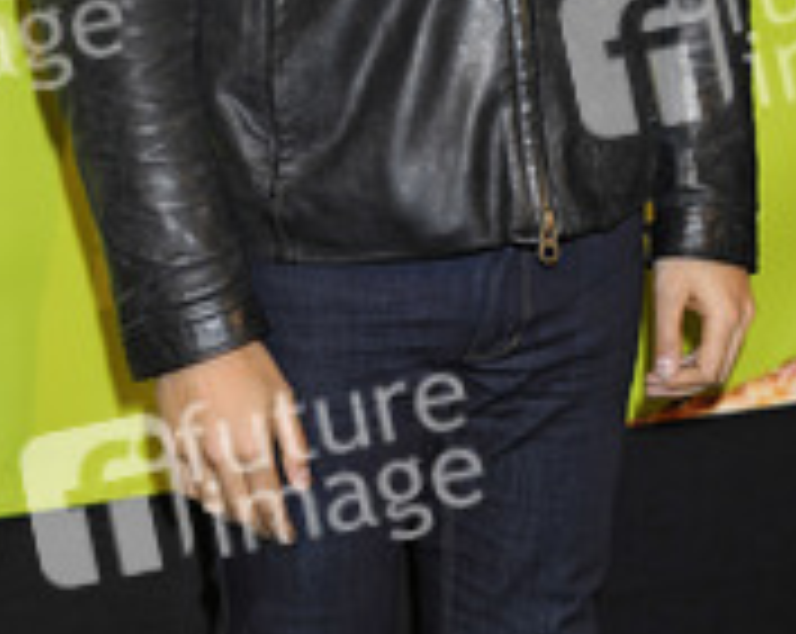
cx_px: 382
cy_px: -193
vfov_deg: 8.9
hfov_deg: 11.4
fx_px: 3998
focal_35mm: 170
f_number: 5.6
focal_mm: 80
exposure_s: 1/200
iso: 800
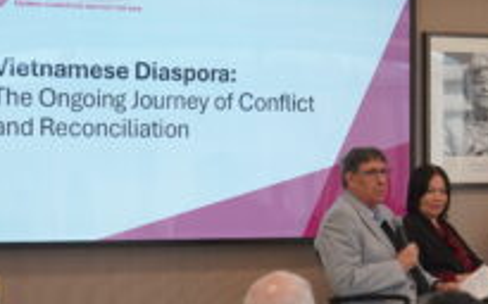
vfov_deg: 10.7
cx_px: 471
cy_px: 167
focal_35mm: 122
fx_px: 1622
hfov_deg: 16.8
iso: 500
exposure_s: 1/160
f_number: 4.5
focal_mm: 49
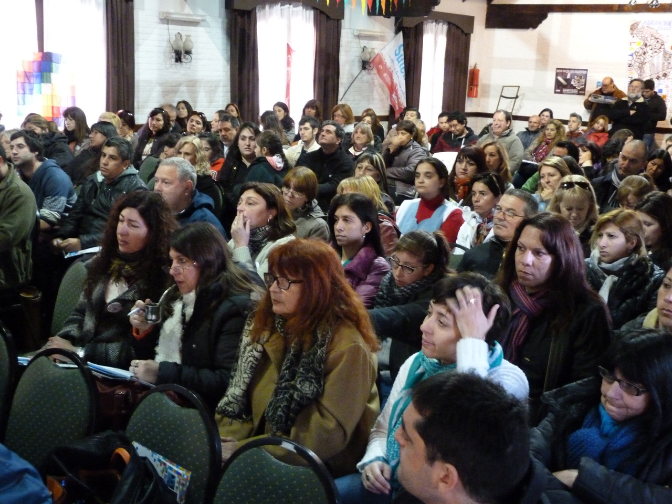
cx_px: 336
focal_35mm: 44
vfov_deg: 32.9
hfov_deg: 42.9
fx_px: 854
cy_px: 252
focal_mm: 7.9
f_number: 3.2
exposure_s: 1/10
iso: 800
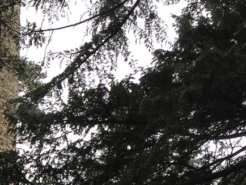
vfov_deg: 13.5
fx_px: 775
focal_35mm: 109
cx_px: -142
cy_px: 171
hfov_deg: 16.2
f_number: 2.2
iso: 32
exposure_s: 1/100
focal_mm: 4.15
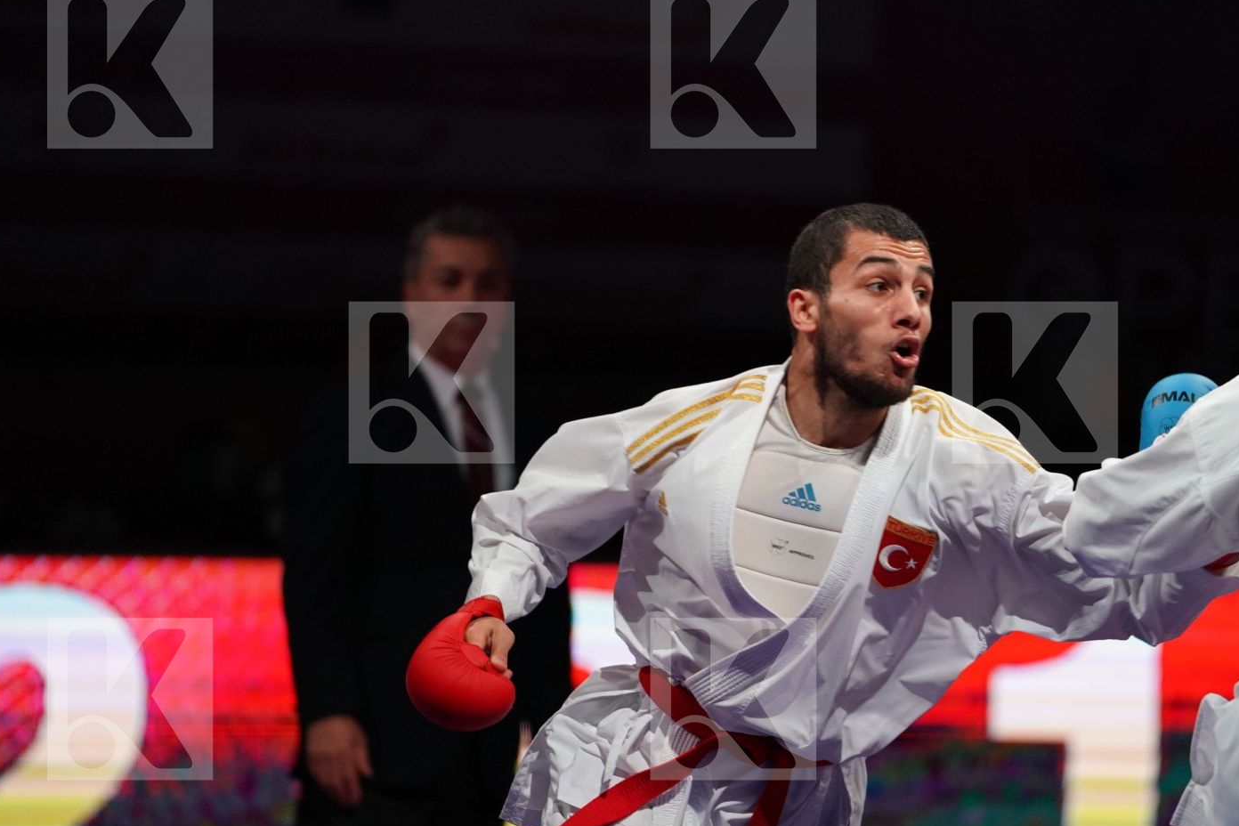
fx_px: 8810
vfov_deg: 5.4
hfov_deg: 8.0
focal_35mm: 256
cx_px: 733
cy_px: 383
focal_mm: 198
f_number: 2.8
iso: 2000
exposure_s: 1/1000
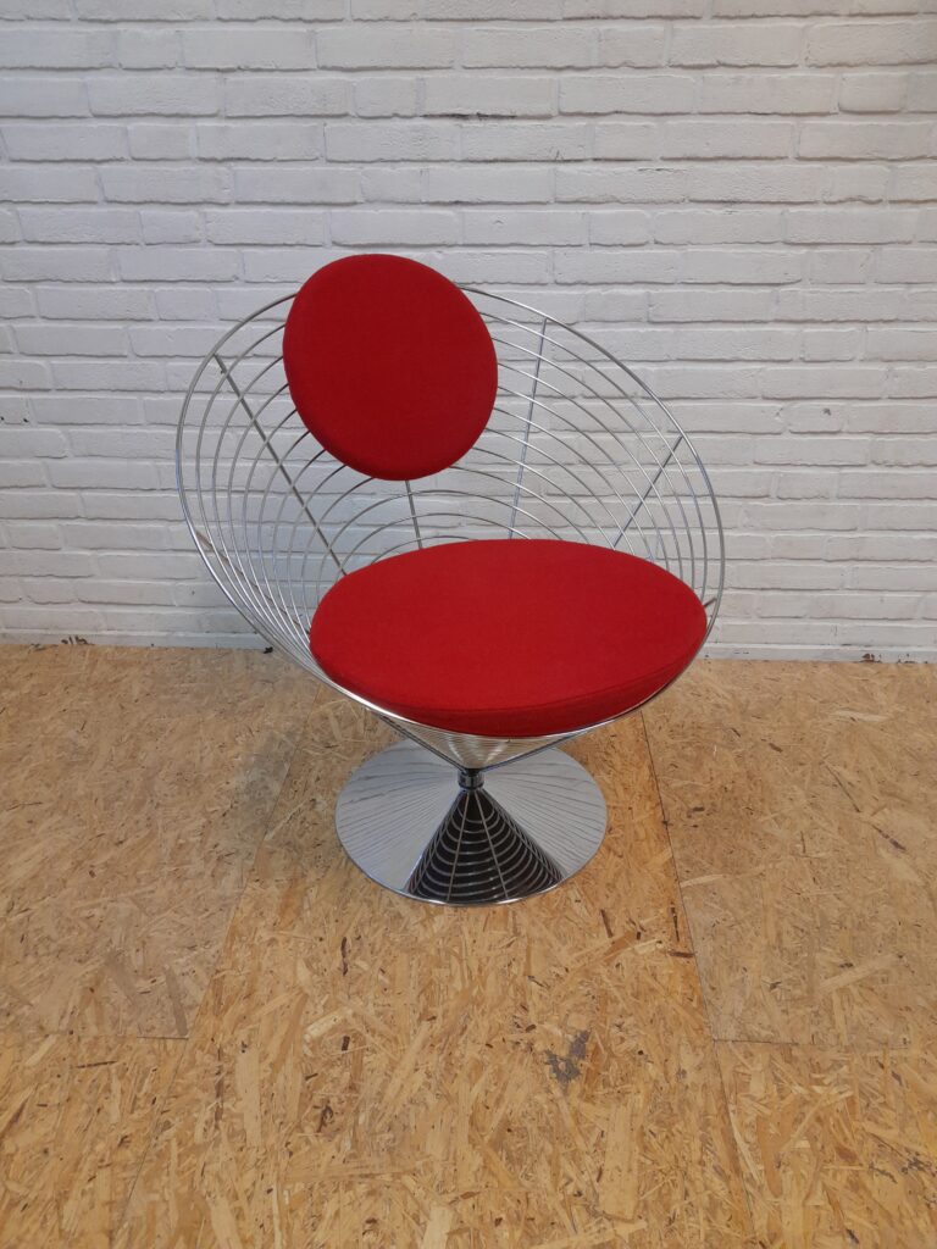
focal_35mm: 25
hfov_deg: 54.9
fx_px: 902
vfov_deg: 69.4
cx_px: 468
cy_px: 624
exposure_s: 1/50
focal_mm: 4.6
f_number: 2
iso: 200
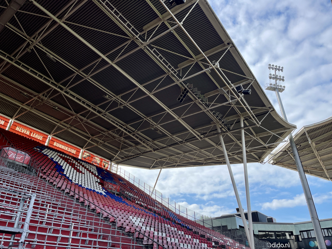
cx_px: 166
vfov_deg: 54.9
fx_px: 240
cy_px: 124
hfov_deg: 69.4
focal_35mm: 25
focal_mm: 5.1
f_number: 1.6
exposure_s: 1/2924
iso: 32
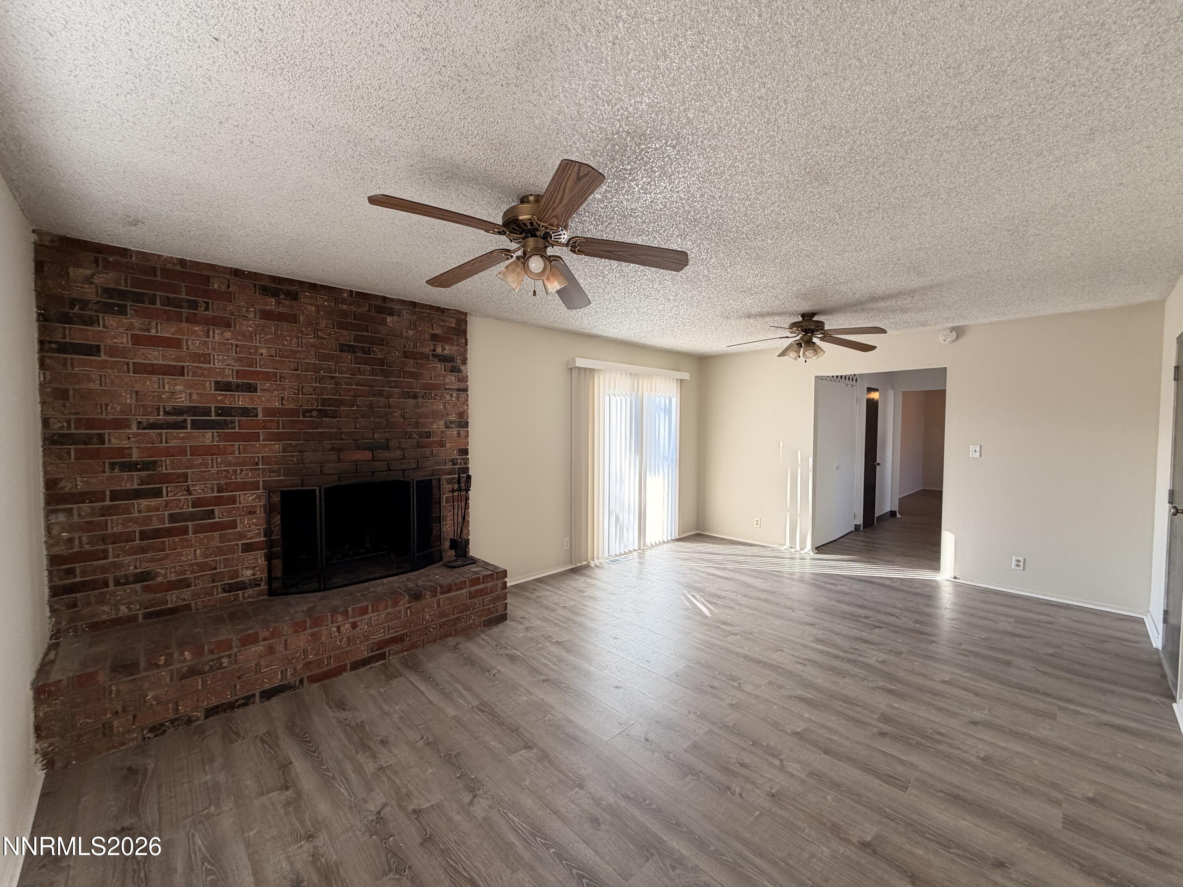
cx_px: 592
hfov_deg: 102.1
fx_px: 478
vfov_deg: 85.7
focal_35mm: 14
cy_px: 444
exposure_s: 1/121
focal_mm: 2.22
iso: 100
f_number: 2.2
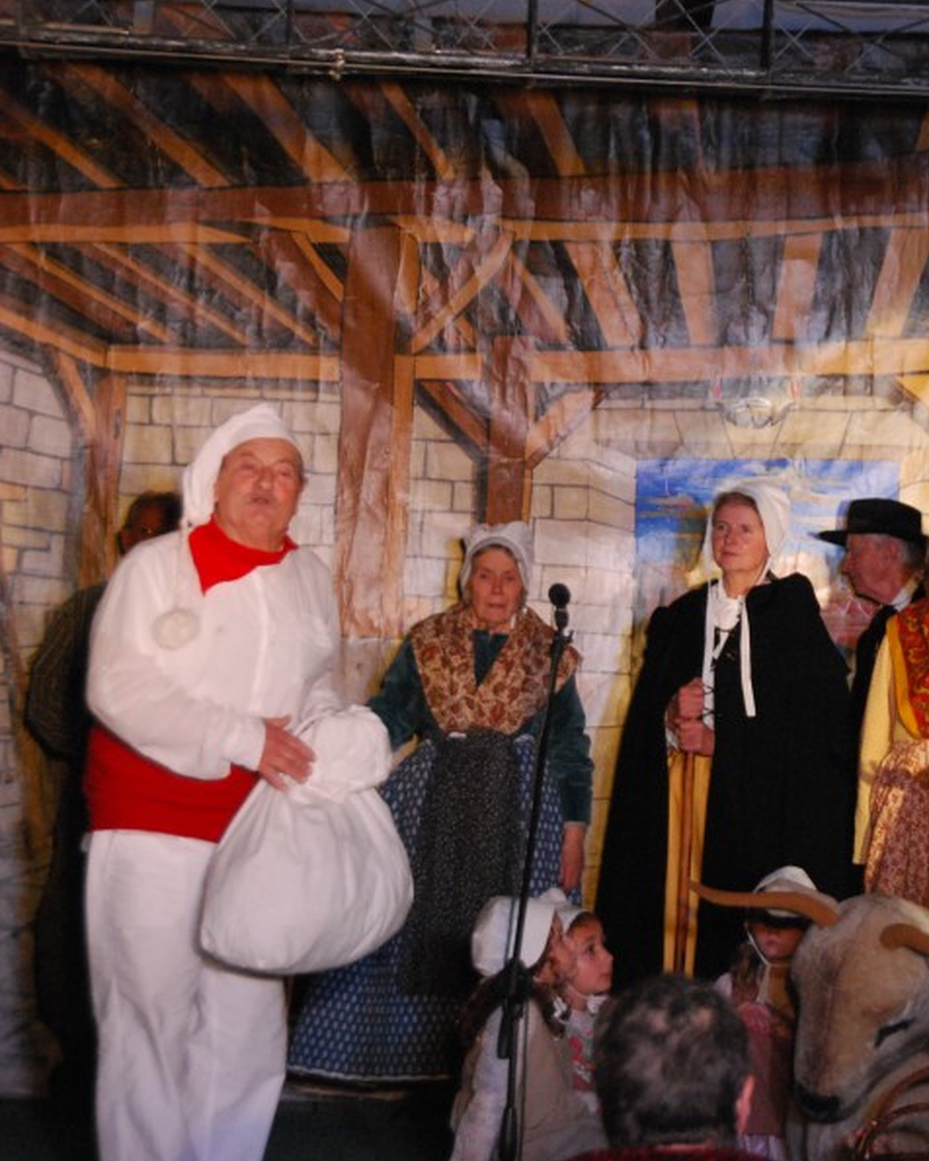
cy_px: 578
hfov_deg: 12.1
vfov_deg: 15.2
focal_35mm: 127
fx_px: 4365
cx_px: 762
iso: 1600
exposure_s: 1/100
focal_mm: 60
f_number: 5
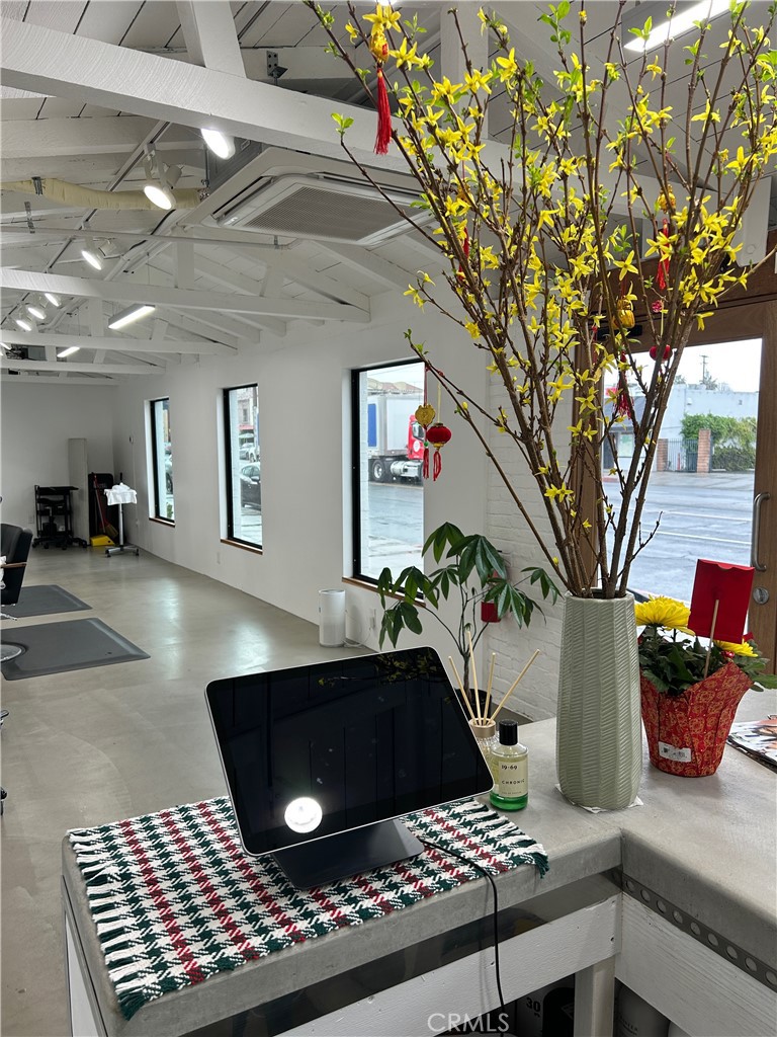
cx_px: 388
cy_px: 518
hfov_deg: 53.1
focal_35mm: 26
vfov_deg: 67.3
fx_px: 778
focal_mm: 5.7
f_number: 1.5
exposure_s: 1/120
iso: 40
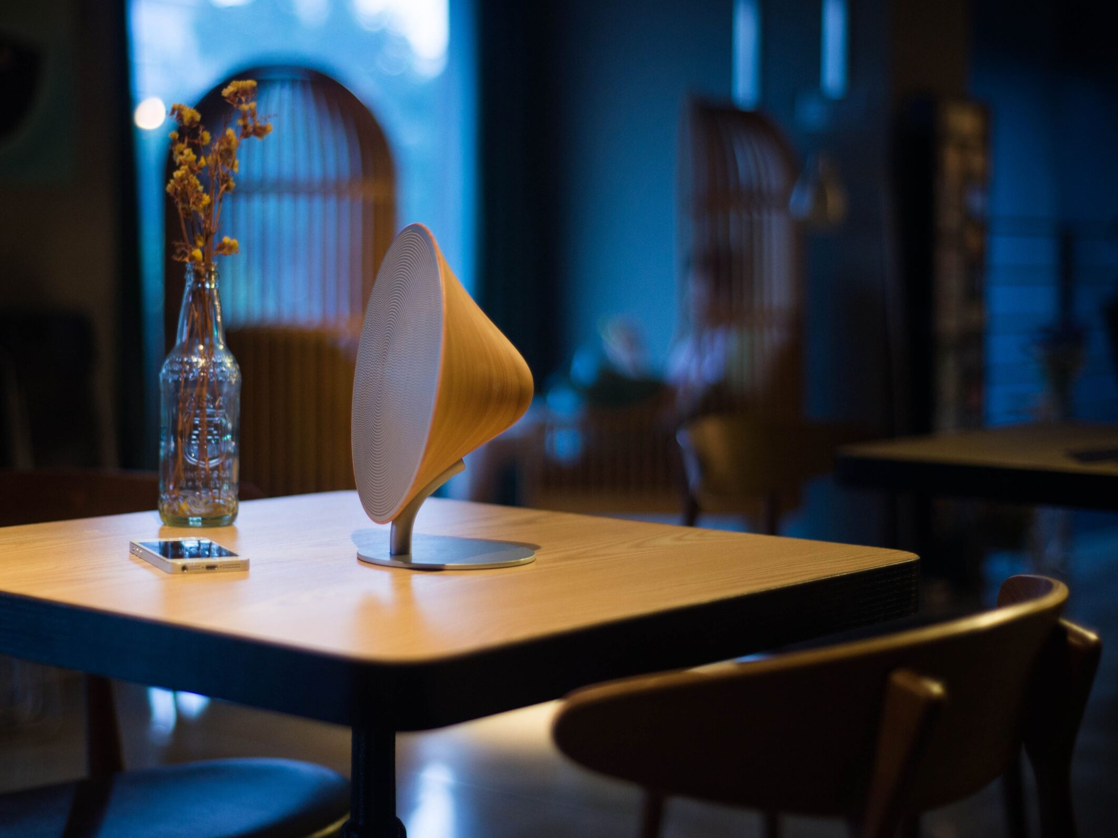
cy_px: 402
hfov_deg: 33.1
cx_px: 447
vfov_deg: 25.2
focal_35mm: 58
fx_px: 1873
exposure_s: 1/100
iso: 400
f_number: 1.8
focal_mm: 50
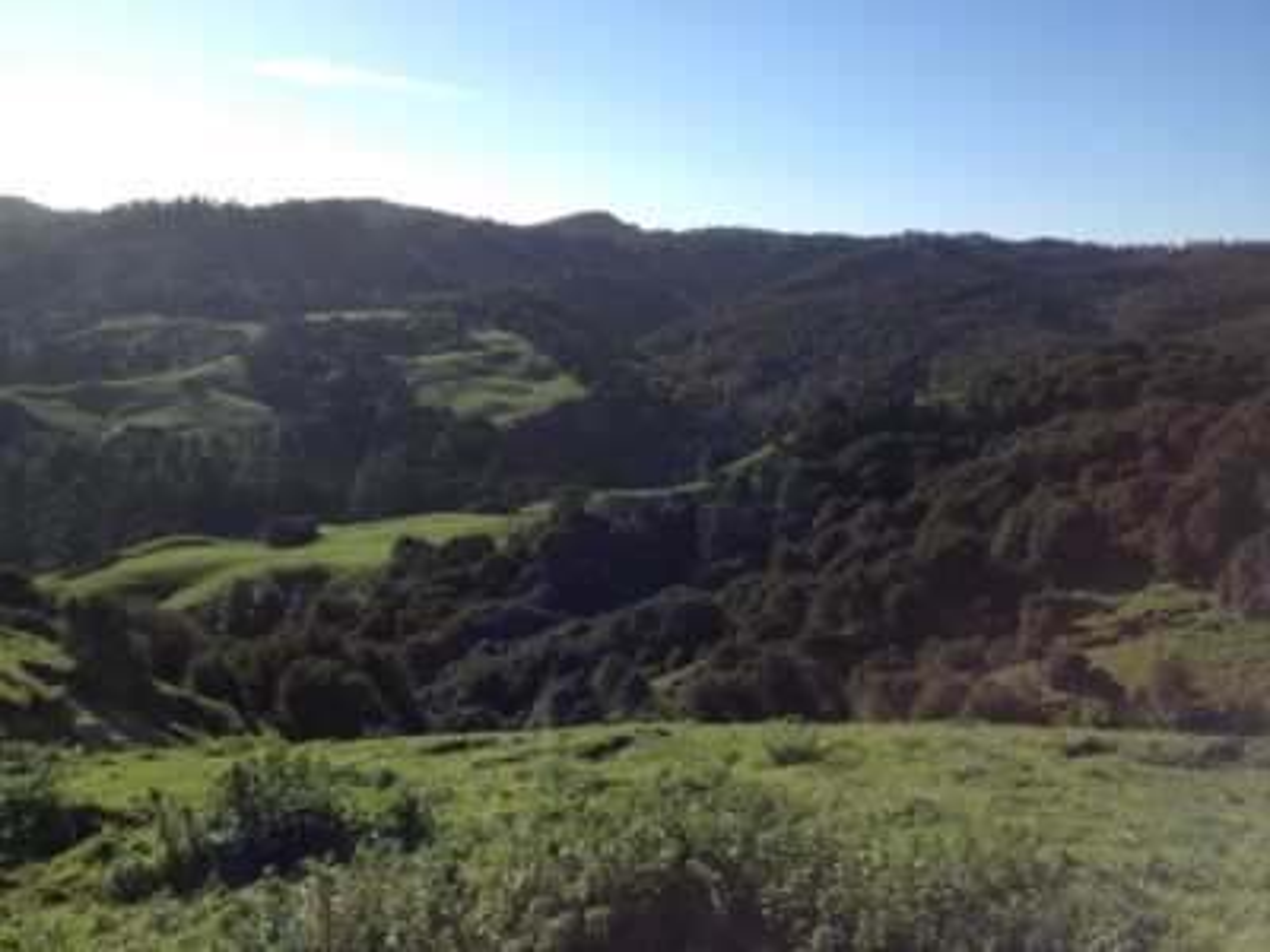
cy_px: 476
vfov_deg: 40.7
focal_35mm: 35
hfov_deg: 52.6
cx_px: 635
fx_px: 1284
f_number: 2.4
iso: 50
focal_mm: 4.28
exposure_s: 1/1534
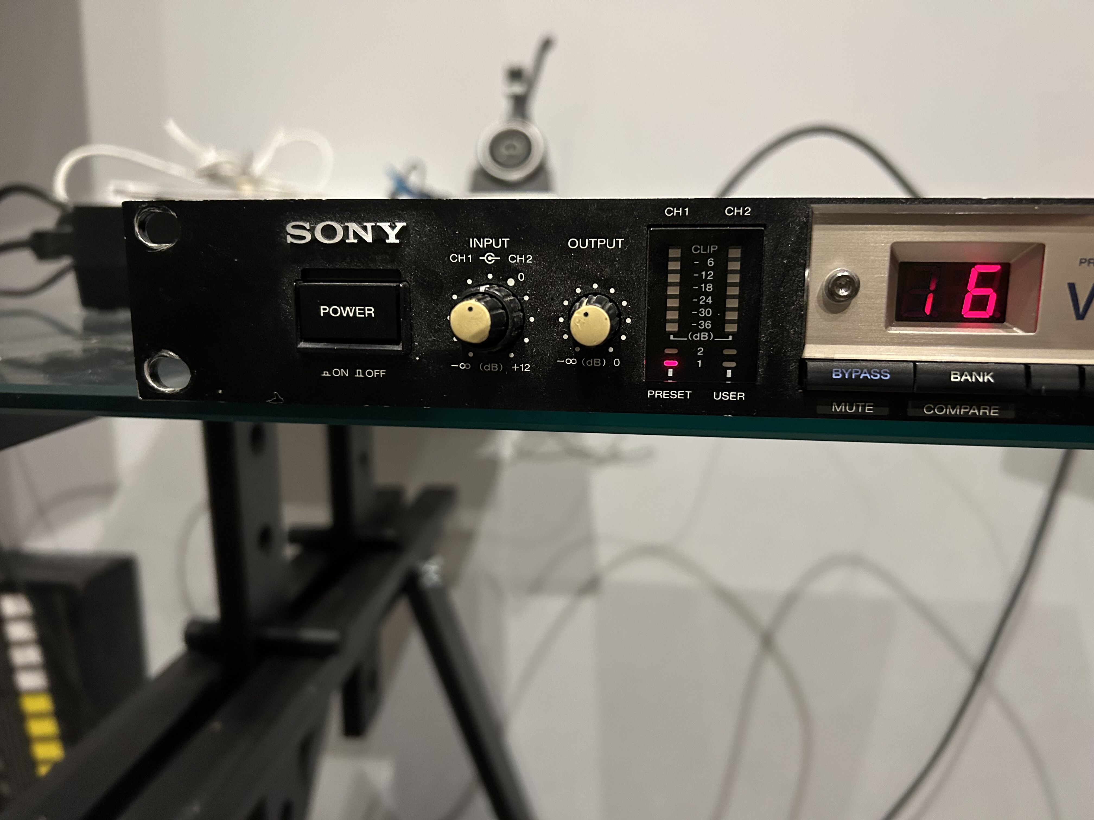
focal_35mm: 26
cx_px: 547
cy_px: 410
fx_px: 822
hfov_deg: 67.3
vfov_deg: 53.1
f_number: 1.5
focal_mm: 5.7
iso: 500
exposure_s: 1/33
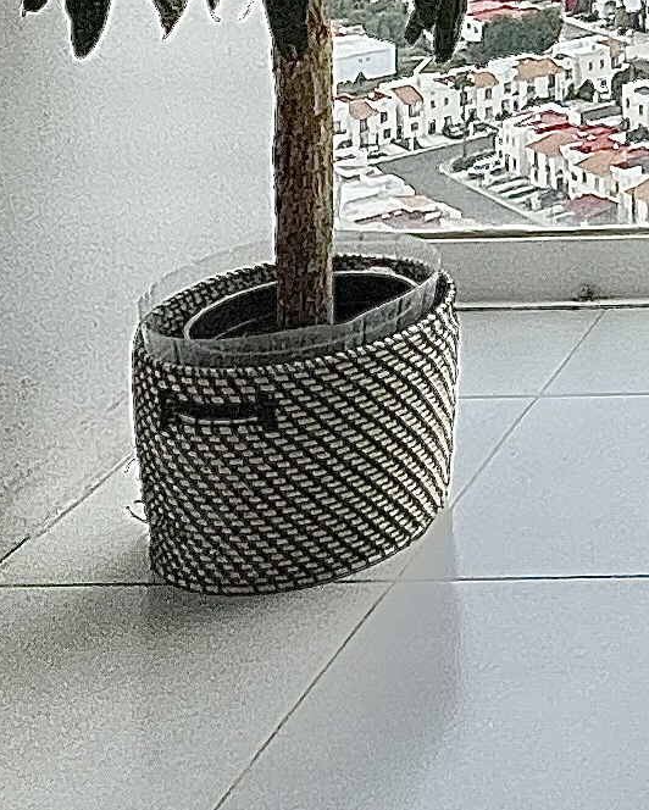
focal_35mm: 77
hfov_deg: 16.2
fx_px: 1847
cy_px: -431
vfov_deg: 20.8
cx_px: 1225
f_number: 1.8
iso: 32
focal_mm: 1.57
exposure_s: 1/2874
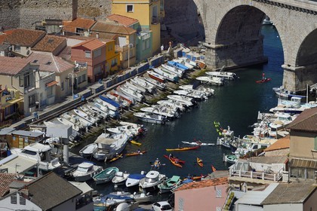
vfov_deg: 7.2
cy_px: 106
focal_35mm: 190
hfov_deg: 10.8
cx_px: 158
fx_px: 1673
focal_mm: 190
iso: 200
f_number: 14
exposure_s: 1/400
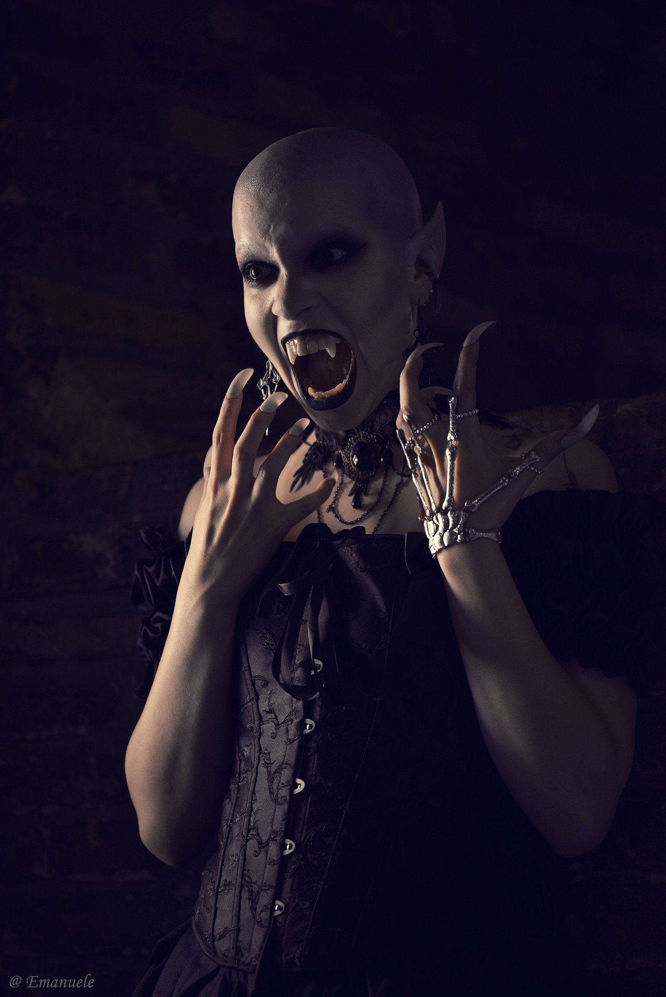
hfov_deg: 13.1
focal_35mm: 105
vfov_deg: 19.4
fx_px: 2911
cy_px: 498
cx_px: 333
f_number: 3
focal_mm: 105
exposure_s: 1/250
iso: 800
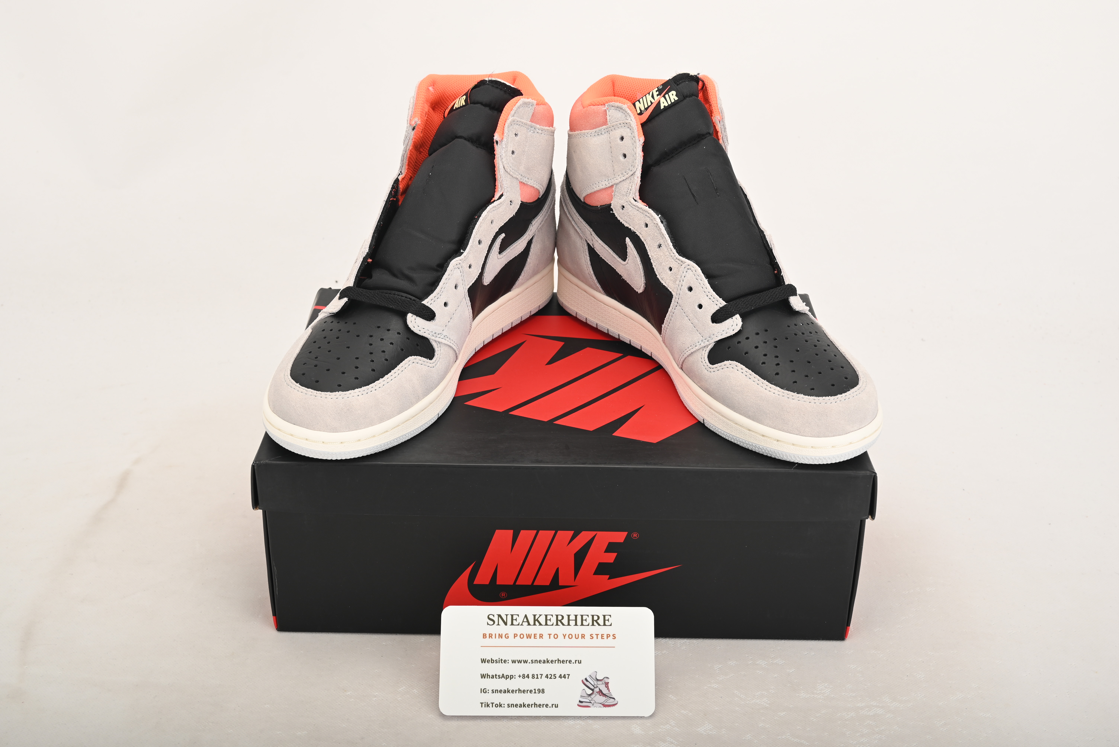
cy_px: 374
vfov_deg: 31.9
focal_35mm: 42
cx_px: 560
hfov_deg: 46.4
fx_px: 1306
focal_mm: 42
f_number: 11
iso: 100
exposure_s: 1/200
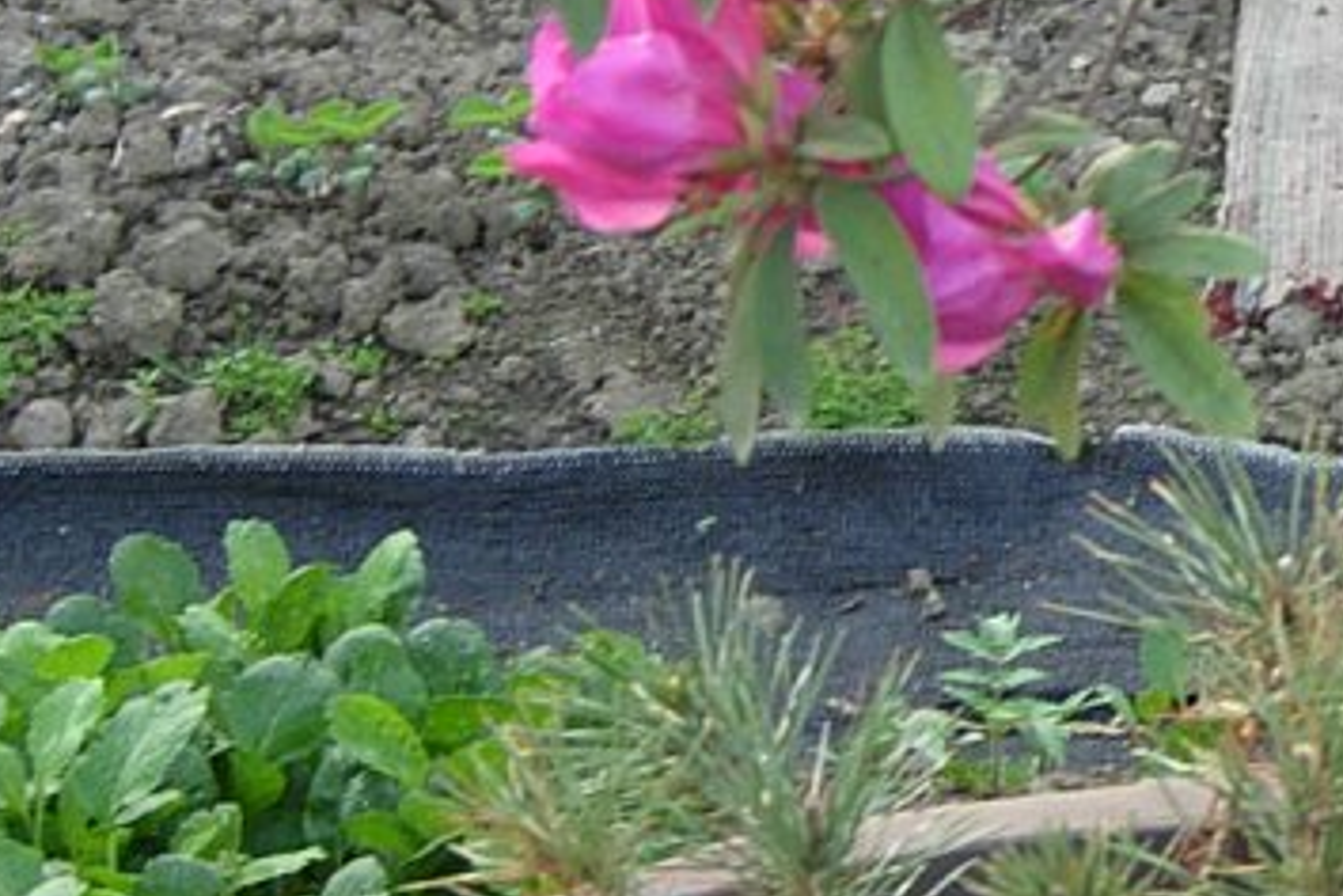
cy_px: 247
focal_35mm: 163
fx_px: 6080
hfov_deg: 11.9
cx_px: 2115
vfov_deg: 8.4
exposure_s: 1/41.4
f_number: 2.9
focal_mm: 8.5
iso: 50
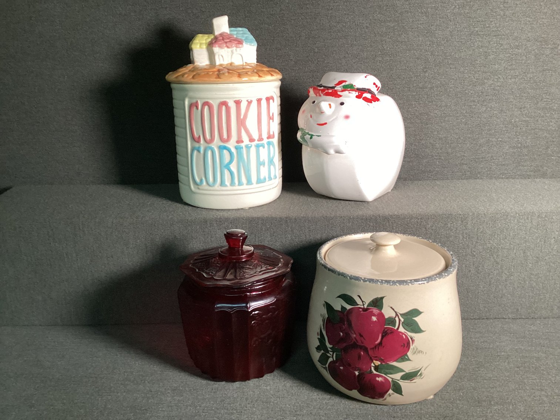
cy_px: 210
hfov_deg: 58.3
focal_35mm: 31
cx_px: 280
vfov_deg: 45.4
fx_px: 502
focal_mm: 3.3
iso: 200
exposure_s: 1/60
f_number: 2.4
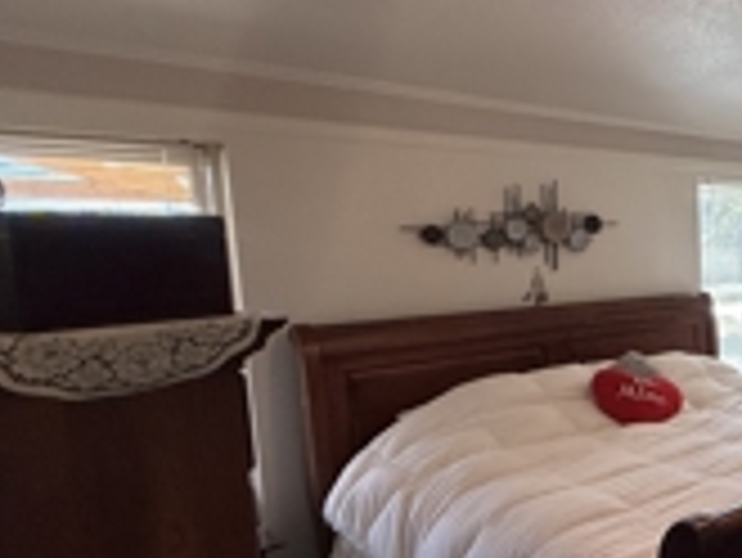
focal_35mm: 34
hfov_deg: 40.0
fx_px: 729
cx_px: 872
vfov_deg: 41.8
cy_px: 310
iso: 160
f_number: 2.2
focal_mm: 2.22
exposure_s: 1/120
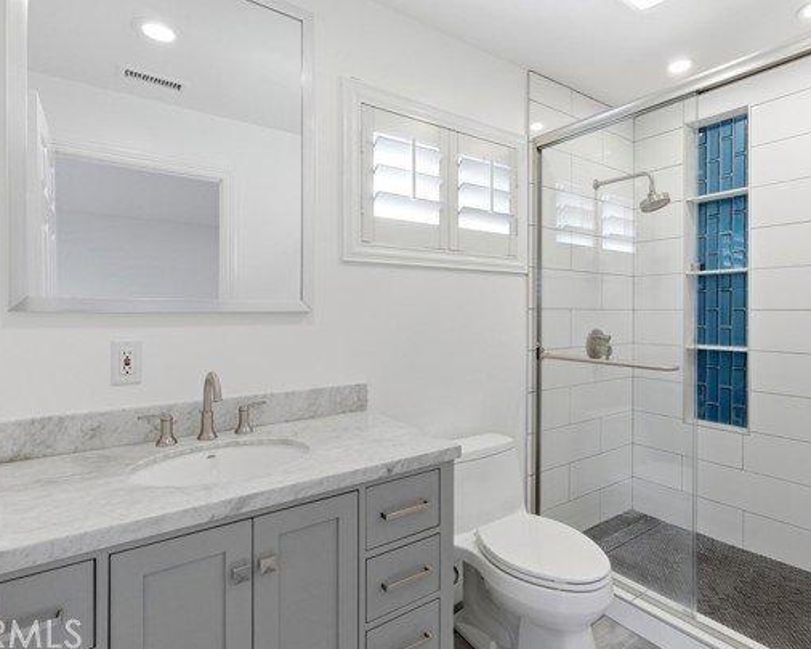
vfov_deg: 70.9
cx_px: 441
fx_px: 456
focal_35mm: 19
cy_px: 315
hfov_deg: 83.1
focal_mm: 16
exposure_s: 1/640
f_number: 9
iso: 640
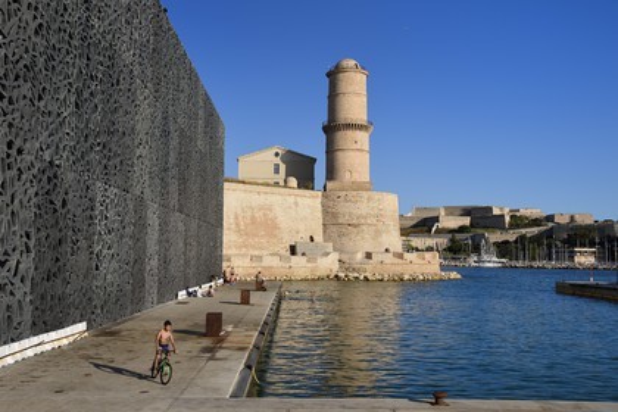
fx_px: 652
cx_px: 309
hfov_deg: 50.7
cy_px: 206
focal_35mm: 38
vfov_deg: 35.1
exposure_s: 1/320
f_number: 14
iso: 200
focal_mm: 38
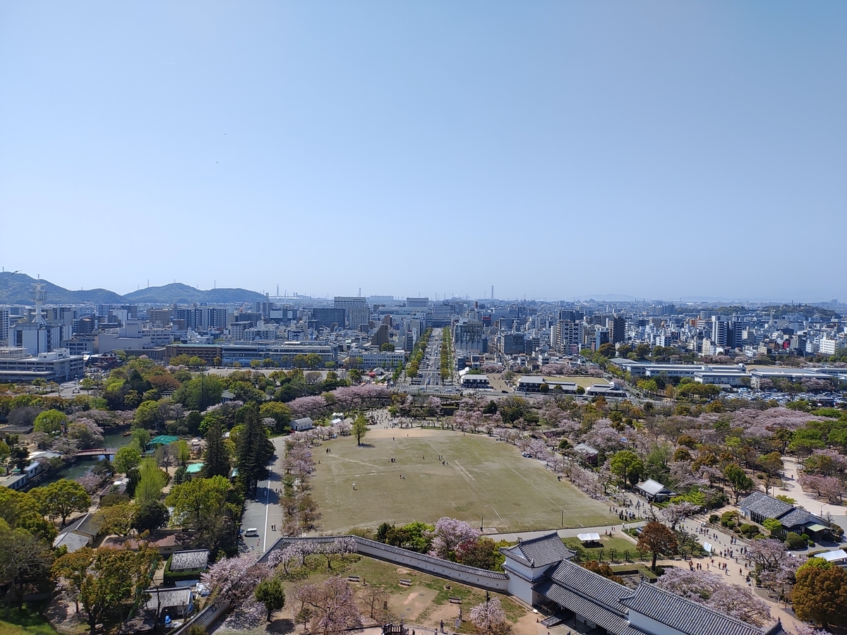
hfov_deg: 65.3
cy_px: 318
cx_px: 424
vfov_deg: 51.4
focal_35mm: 27
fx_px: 661
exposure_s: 1/3107
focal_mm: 4.71
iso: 100
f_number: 1.79
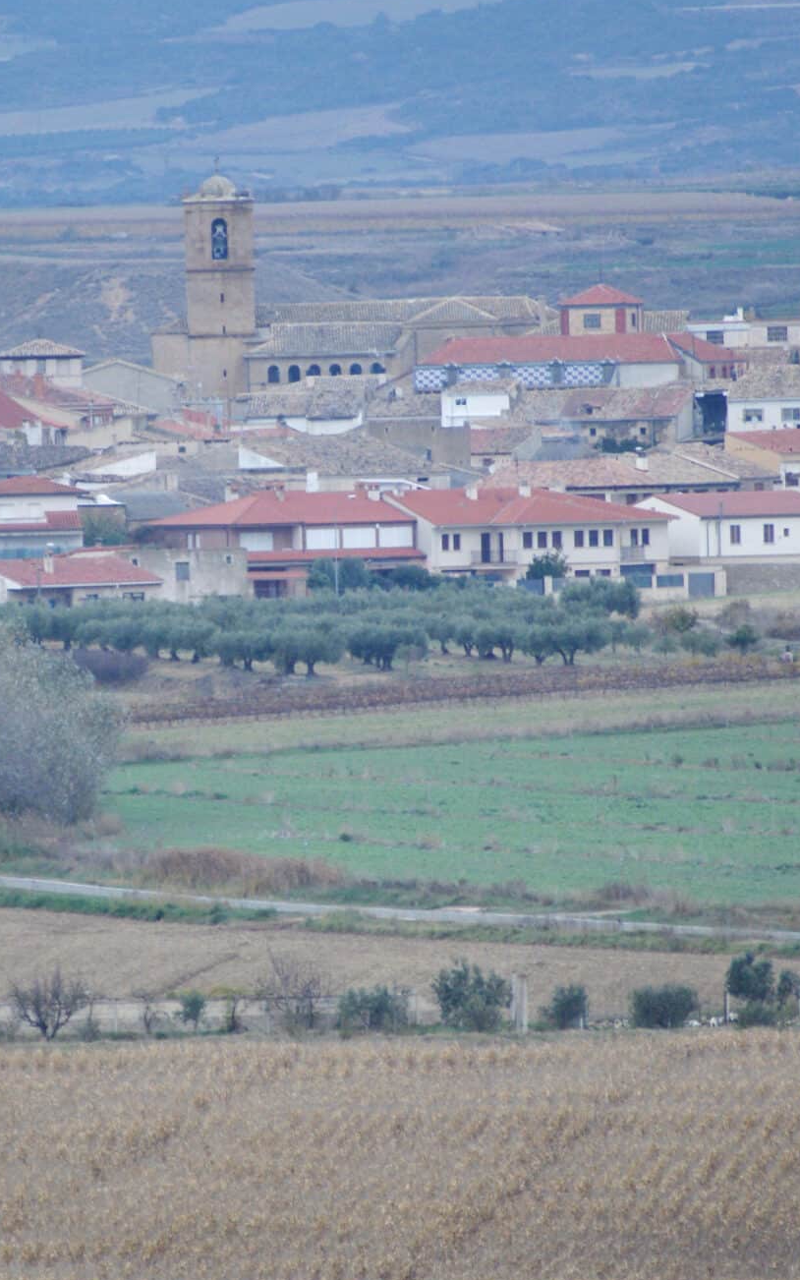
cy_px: 579
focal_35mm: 903
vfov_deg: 2.3
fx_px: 31493
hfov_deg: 1.5
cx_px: 211
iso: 320
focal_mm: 300
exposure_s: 1/500
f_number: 5.6
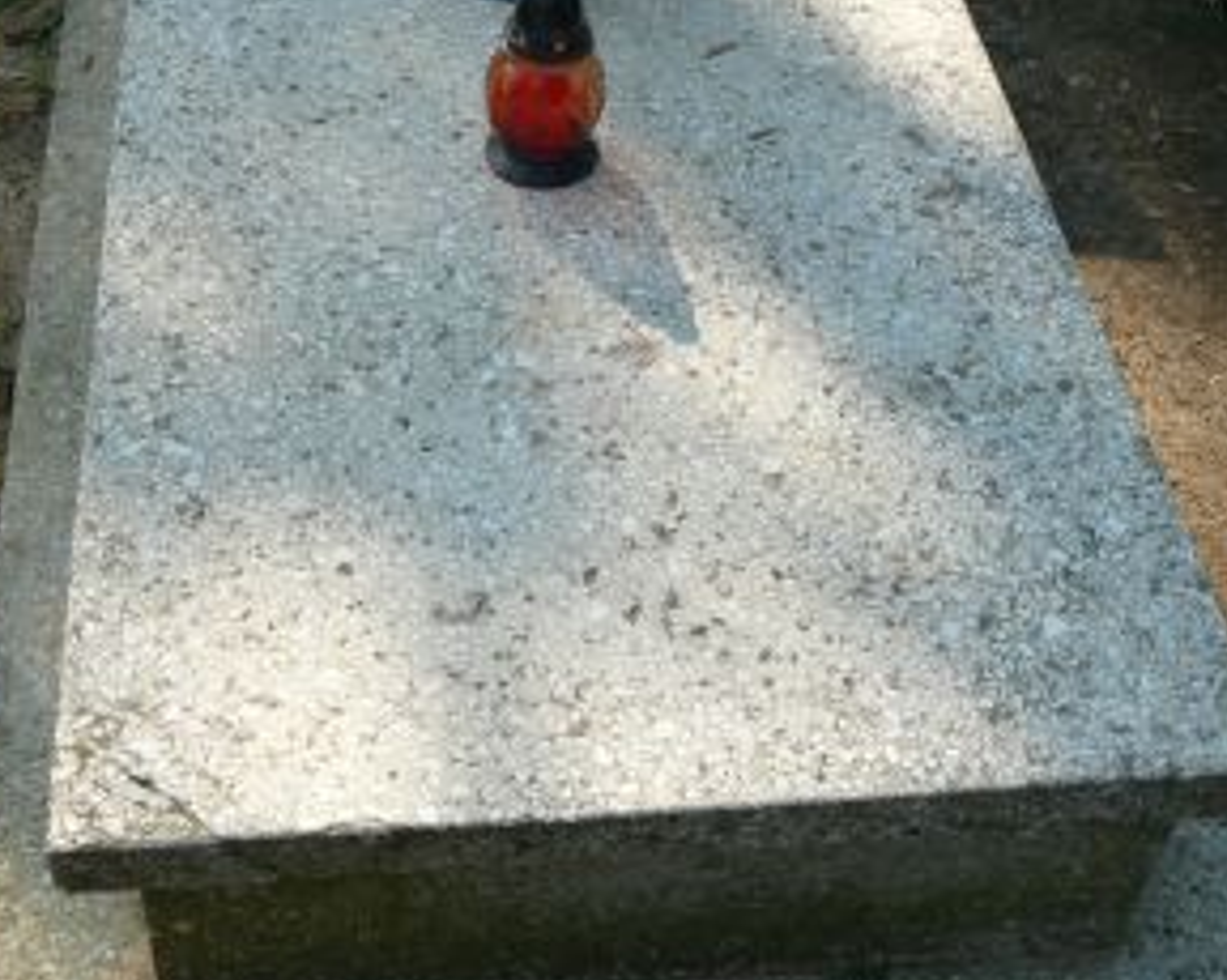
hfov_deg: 33.0
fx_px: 2069
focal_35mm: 57
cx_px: 567
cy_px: 192
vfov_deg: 26.2
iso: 100
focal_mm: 7.4
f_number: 5.6
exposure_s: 1/200
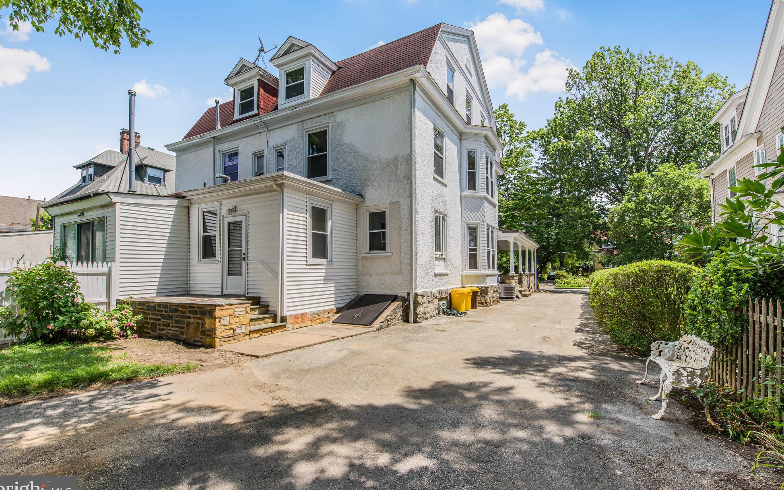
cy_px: 230
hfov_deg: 101.4
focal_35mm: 15
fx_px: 321
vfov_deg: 74.7
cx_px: 400
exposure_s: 1/400
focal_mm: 14
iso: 200
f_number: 9
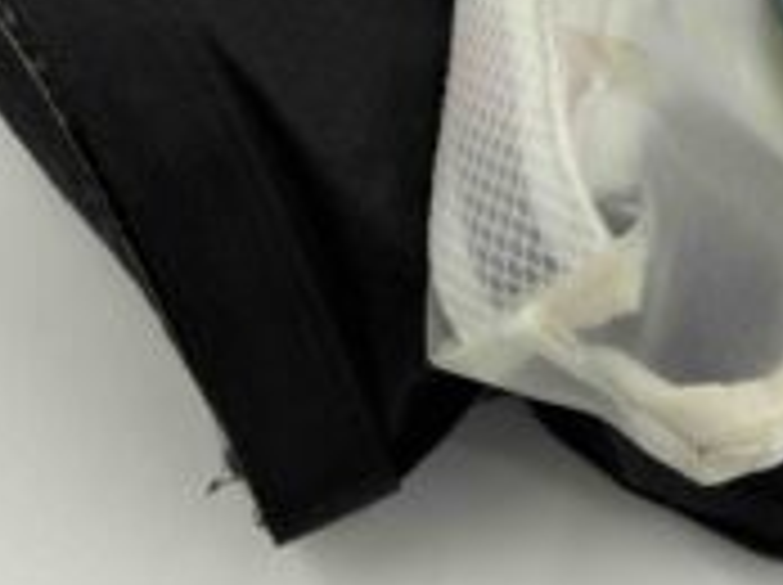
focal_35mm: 56
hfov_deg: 33.7
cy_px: 92
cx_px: 592
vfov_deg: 25.5
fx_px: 1265
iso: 50
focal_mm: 5.96
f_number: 1.6
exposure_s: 1/359
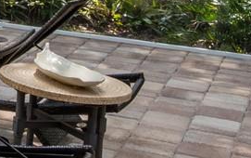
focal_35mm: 125
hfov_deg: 13.4
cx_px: -308
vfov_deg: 9.8
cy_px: -147
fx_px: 856
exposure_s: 1/60
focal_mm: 10
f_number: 10
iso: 250
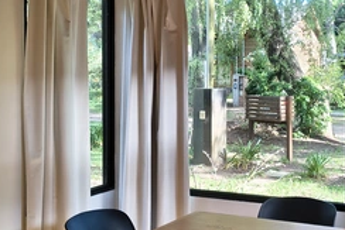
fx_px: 431
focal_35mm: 45
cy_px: 92
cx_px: 222
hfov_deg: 43.1
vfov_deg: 29.8
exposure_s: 1/111
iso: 100
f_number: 1.8
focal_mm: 5.56
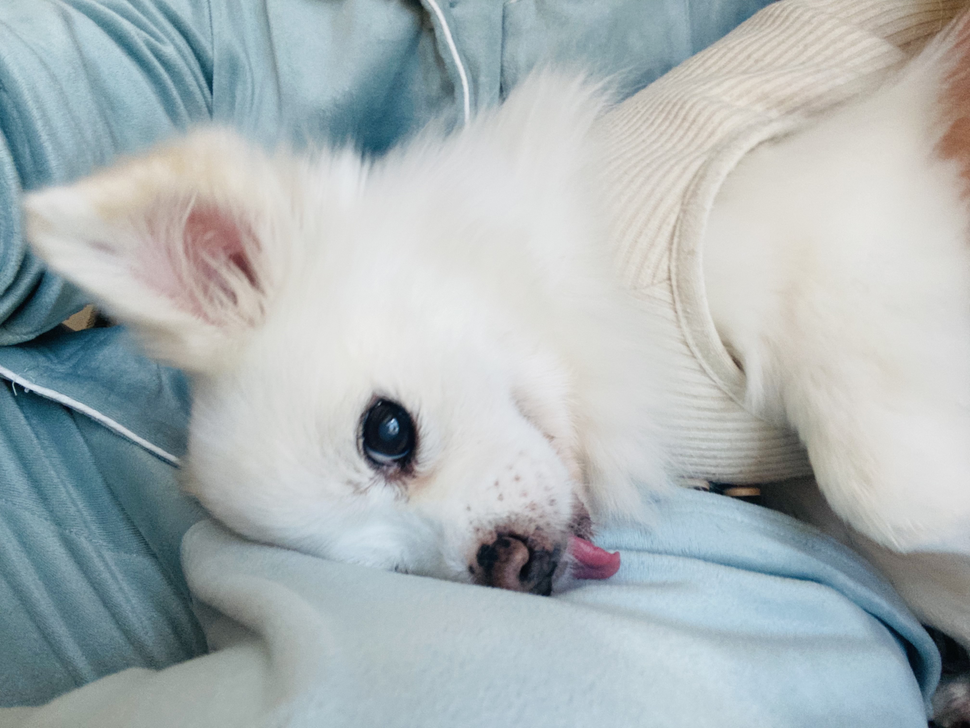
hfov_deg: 73.9
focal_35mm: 23
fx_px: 644
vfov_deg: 58.9
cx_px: 485
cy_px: 364
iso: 100
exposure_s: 1/66
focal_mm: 2.71
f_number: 2.2
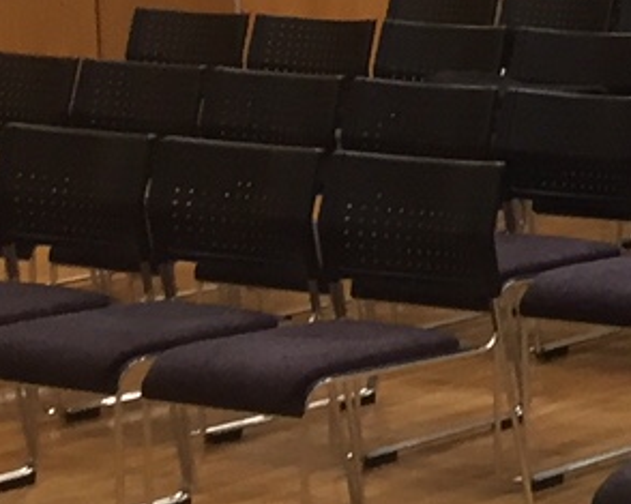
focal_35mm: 157
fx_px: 2931
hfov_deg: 10.0
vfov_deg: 9.7
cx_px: 1743
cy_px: -71
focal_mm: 4.15
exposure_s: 1/33
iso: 100
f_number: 2.2
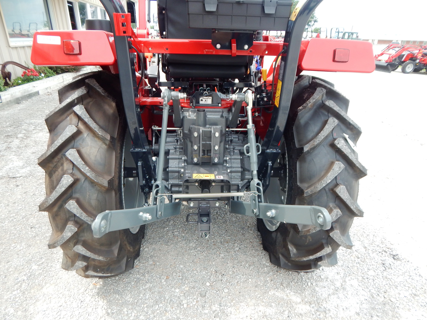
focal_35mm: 22
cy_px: 160
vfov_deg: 61.1
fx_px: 271
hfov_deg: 76.4
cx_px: 214
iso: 125
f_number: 3
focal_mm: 4
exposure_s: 1/250
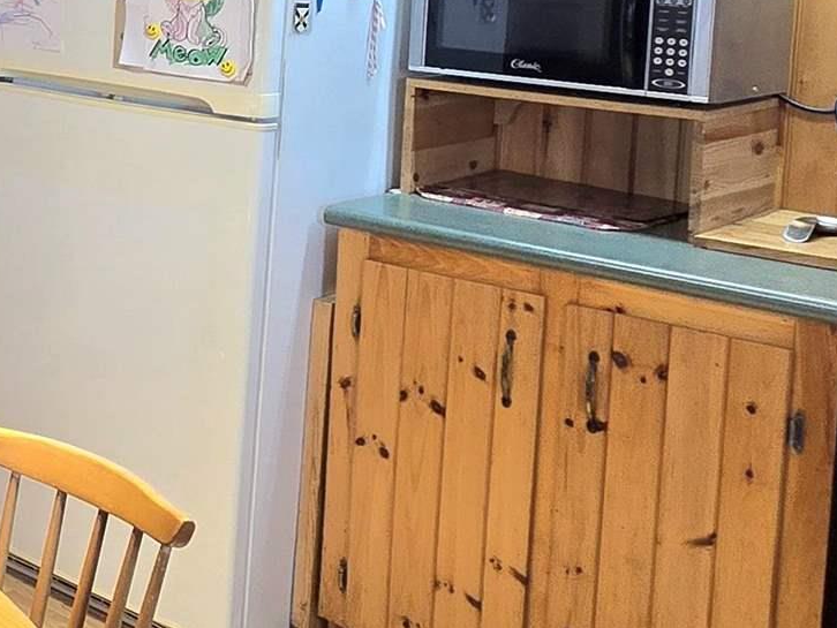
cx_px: -309
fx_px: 1330
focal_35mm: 55
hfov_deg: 27.7
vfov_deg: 25.4
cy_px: 22
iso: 80
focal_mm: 2.2
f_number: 2.2
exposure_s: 1/60.2
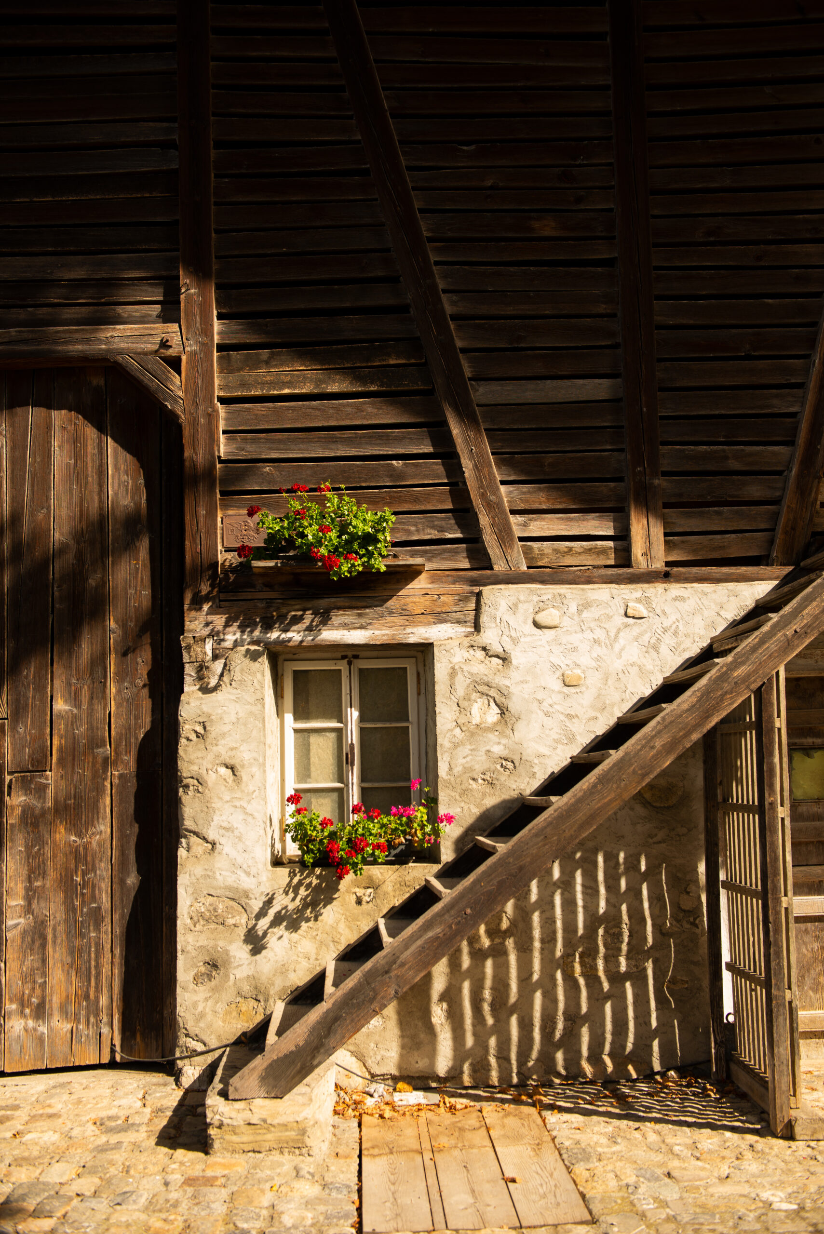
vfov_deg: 54.4
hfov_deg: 37.9
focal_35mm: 35
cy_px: 617
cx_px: 412
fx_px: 1200
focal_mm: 35
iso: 80
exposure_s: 1/320
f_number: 4.5
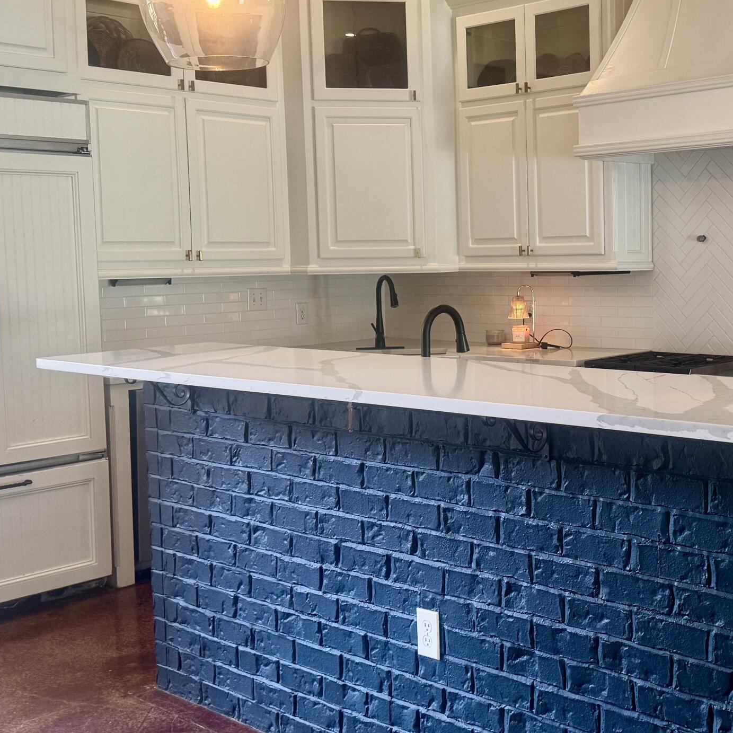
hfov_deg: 35.8
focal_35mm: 46
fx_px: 1102
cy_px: 312
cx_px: 570
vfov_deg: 36.7
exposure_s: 1/60
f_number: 1.78
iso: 160
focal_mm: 6.76
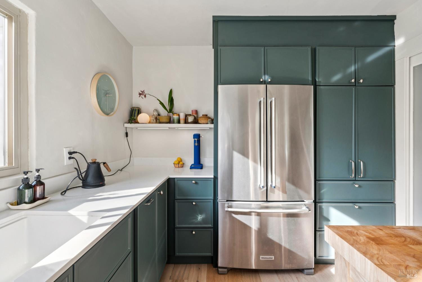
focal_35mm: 16
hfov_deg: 96.7
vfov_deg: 73.7
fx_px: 188
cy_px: 141
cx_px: 211
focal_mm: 16
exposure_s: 1/15
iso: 320
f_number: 11
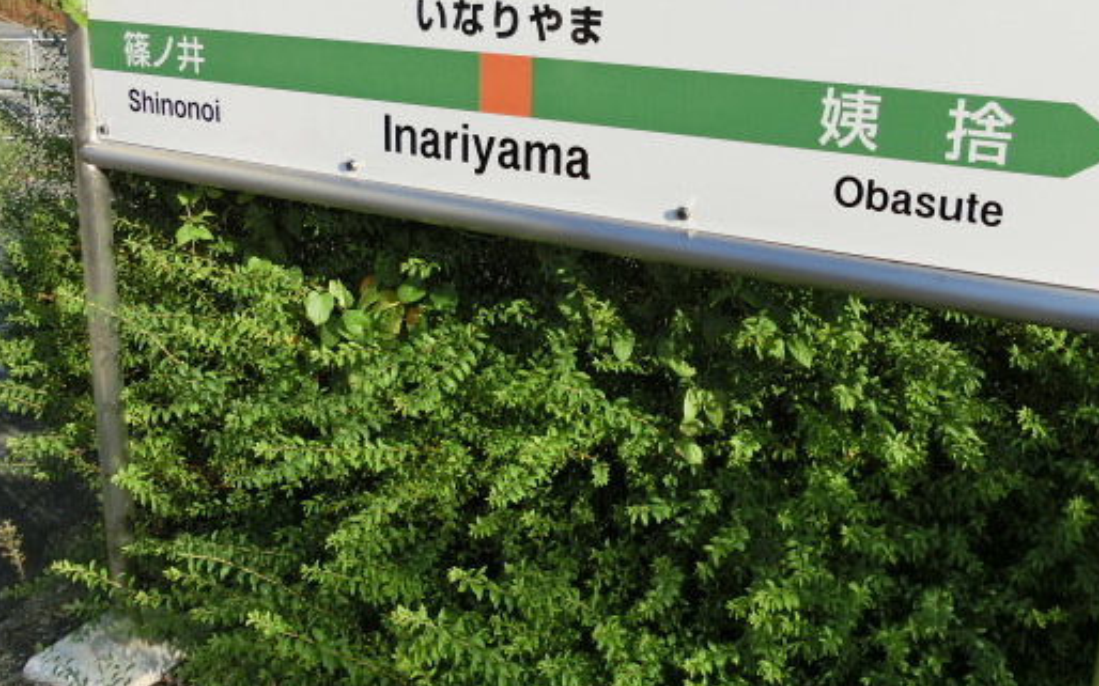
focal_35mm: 33
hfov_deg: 57.6
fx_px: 988
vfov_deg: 37.6
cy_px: 199
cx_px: 676
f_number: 3.5
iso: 80
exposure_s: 1/500
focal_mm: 4.5
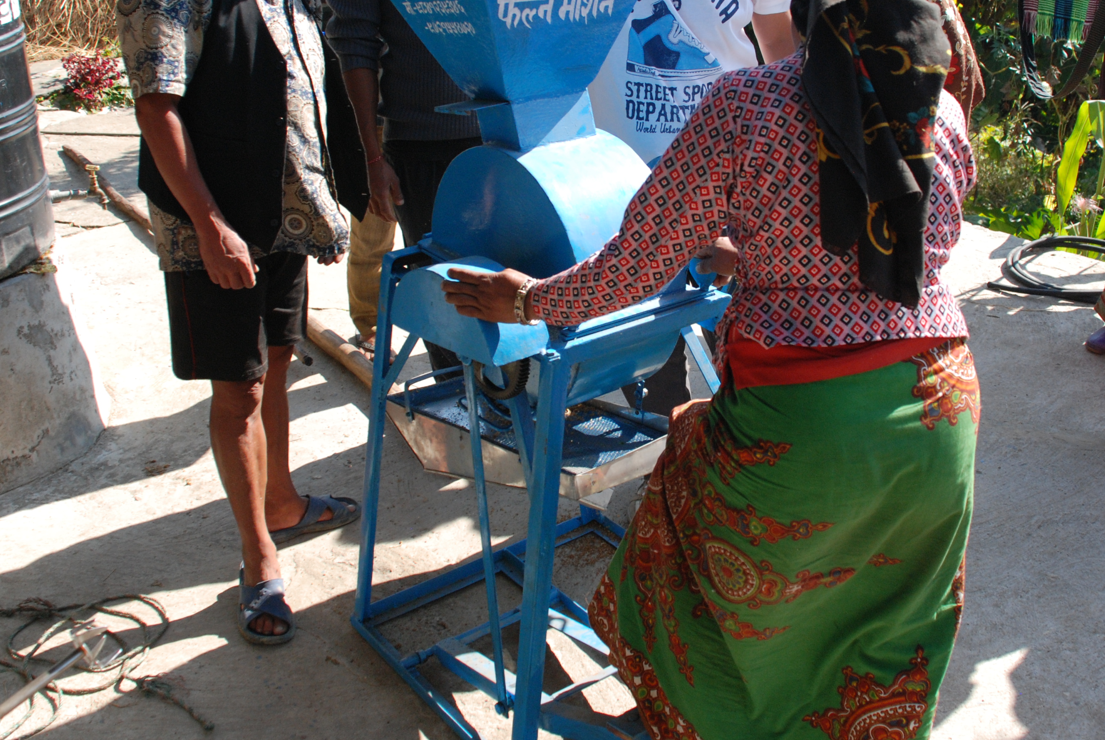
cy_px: 264
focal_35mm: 44
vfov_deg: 30.4
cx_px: 644
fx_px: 1352
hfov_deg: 44.3
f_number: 3.8
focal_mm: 20
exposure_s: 1/1250
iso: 400
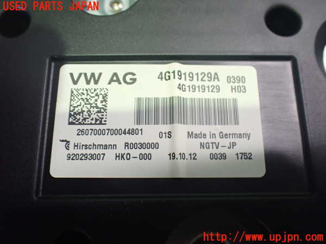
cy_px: 122
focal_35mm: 30
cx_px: 163
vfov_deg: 46.8
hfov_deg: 60.0
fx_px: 283
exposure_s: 1/50
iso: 800
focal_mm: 5.4
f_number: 2.3
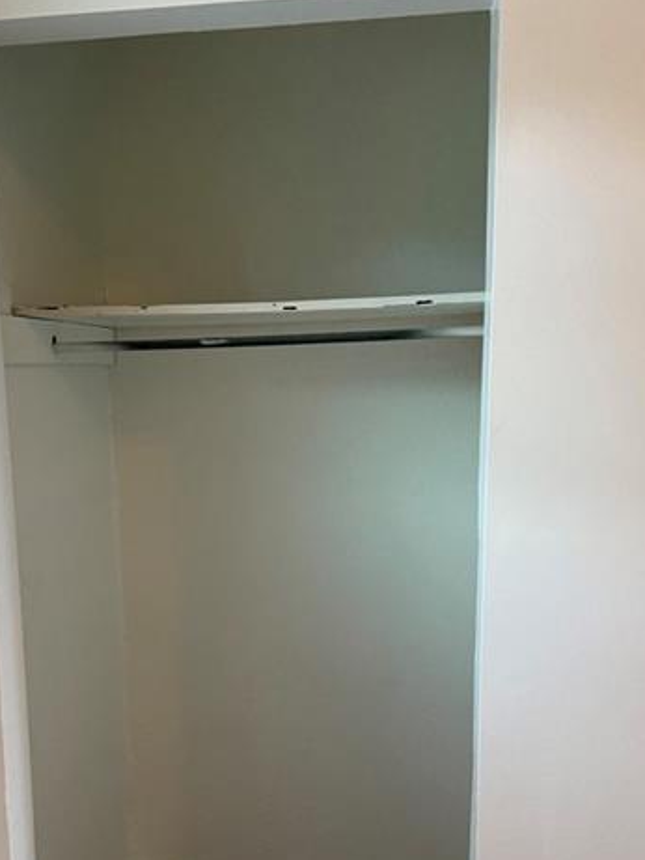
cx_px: 227
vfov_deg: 46.2
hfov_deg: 35.7
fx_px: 993
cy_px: 556
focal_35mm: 40
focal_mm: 6.76
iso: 320
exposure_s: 1/60
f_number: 1.78
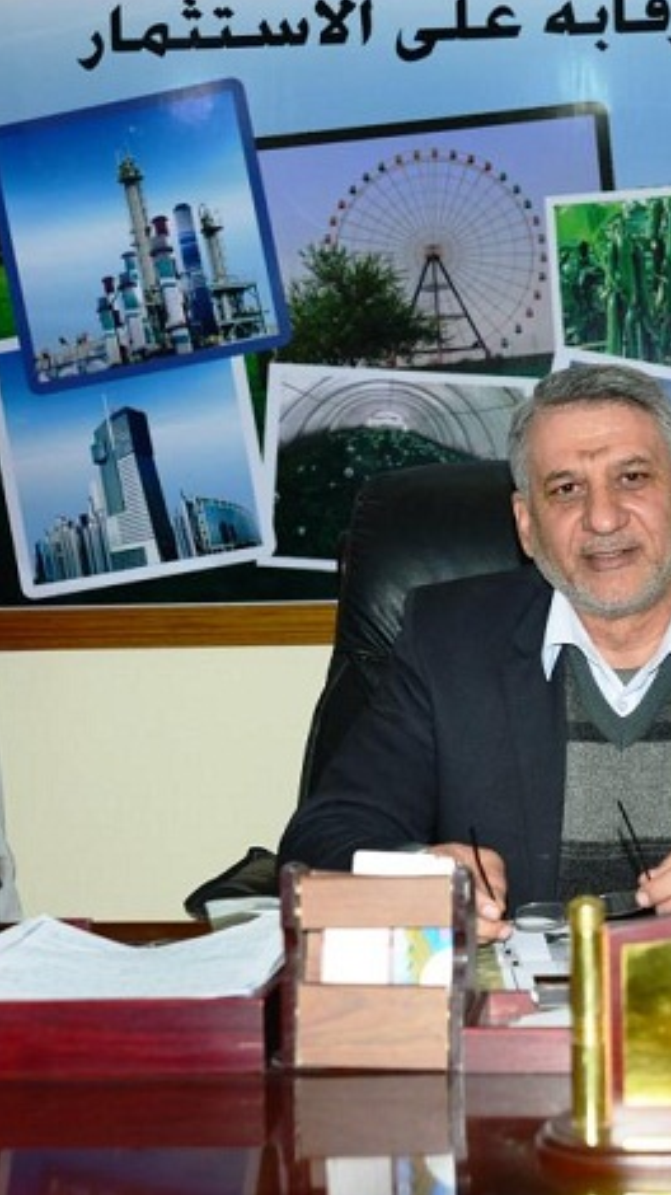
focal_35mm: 64
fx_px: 2027
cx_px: 543
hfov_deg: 18.6
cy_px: 591
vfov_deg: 32.8
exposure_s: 1/100
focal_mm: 40
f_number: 5.6
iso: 400
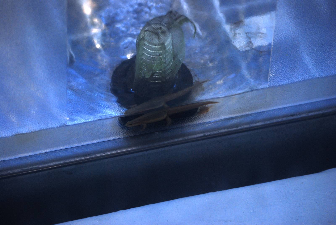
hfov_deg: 11.4
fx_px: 1682
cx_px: 168
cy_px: 112
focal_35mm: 180
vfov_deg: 7.7
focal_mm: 120
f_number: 4
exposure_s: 1/160
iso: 400
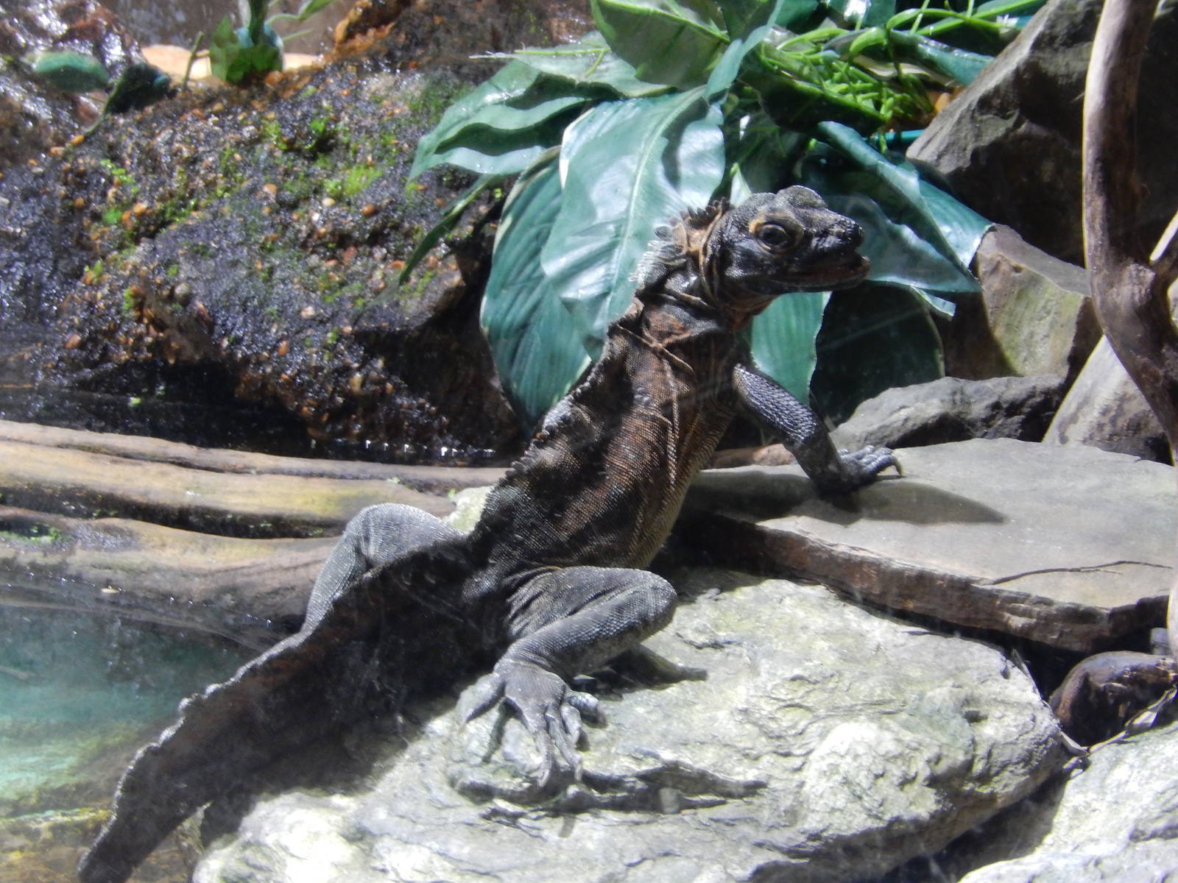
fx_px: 4560
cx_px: 589
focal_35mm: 134
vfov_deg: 11.1
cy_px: 442
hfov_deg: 14.7
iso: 400
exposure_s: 1/15
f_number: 5.6
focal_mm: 24.1
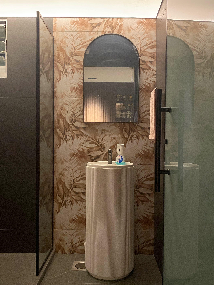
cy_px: 145
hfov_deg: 46.8
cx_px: 109
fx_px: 247
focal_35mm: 30
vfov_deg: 60.0
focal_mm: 4.25
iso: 640
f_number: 1.8
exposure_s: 1/30
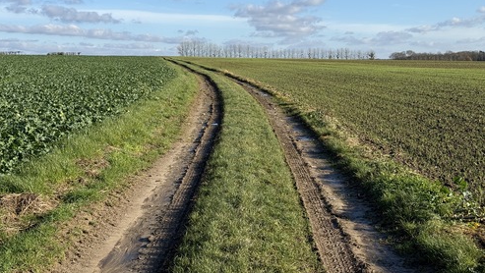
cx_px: 240
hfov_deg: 39.1
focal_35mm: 53
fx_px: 682
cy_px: 103
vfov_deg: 22.6
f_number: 1.78
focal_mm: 6.76
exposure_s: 1/3891
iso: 80
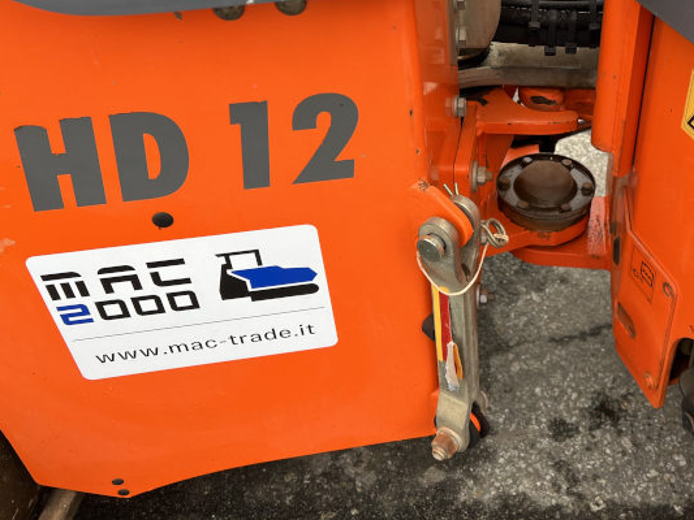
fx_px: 782
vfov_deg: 36.5
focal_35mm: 39
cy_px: 173
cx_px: 497
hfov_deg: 46.6
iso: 50
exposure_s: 1/322
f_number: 1.5
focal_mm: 5.7
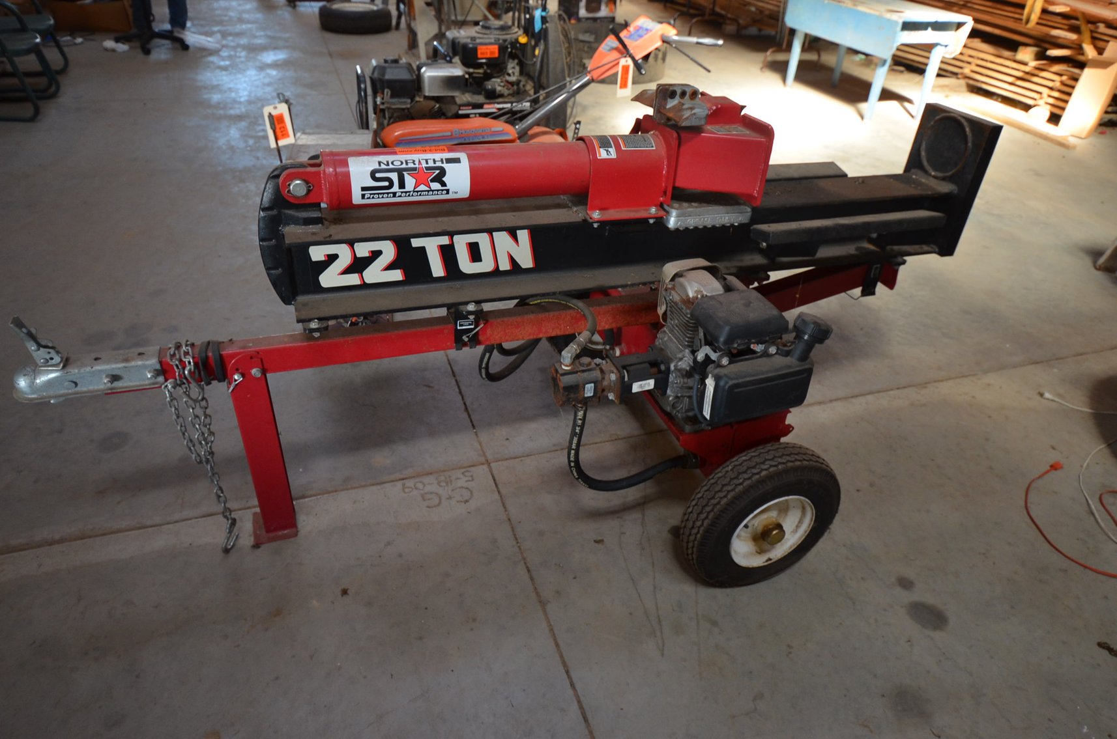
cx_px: 558
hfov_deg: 73.9
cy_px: 370
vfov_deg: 52.9
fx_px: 743
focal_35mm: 24
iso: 500
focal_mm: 16
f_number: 4
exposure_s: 1/60
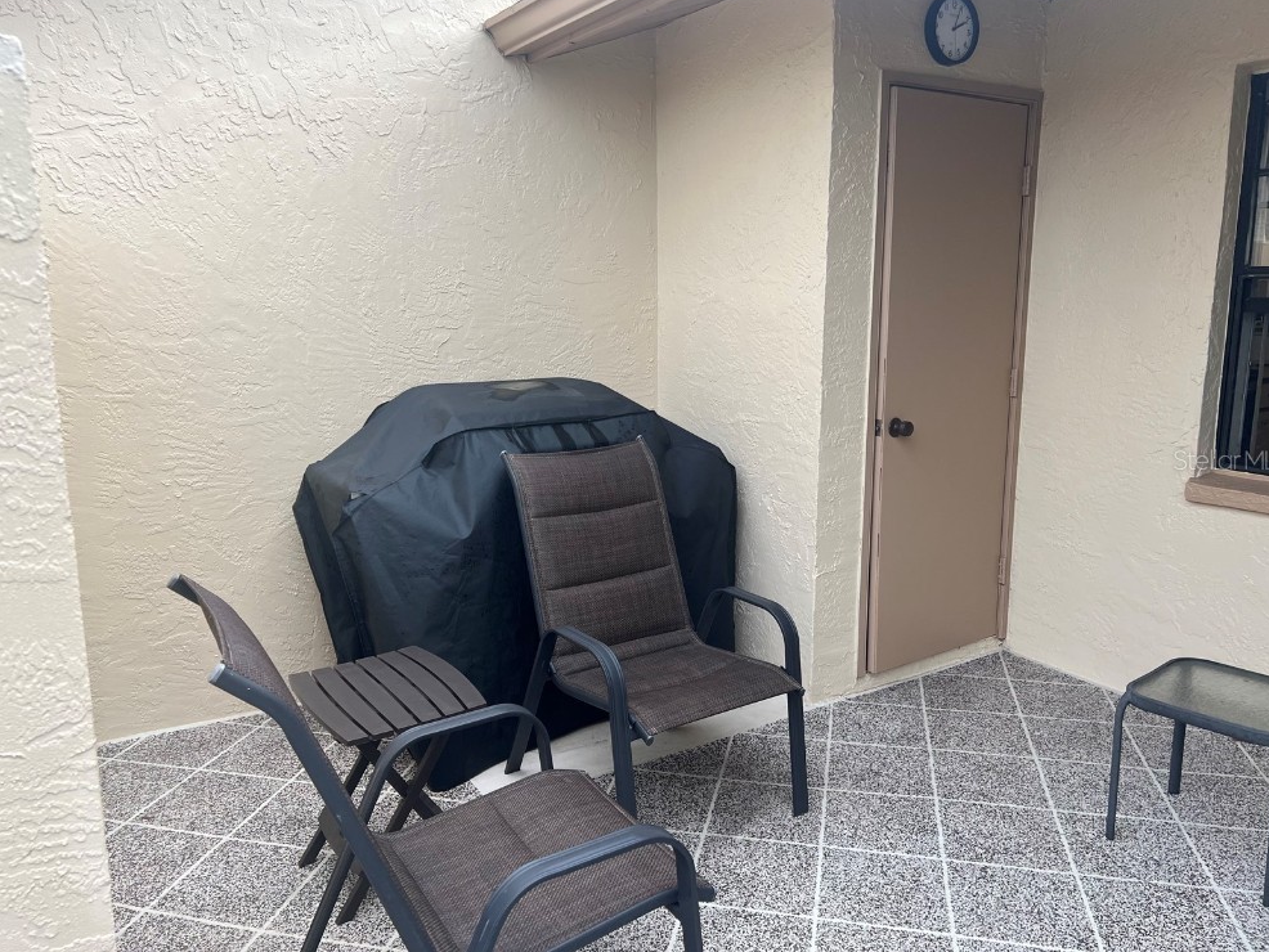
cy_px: 459
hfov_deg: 65.3
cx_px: 636
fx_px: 990
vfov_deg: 51.4
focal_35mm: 27
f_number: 1.5
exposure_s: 1/840
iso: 50
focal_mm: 5.7
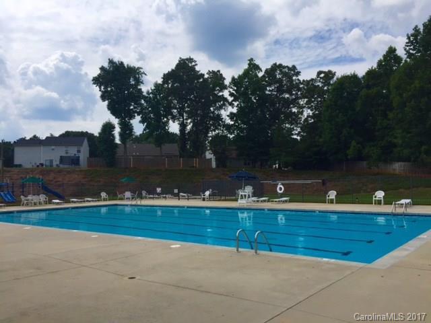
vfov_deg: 48.2
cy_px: 162
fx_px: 361
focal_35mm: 29
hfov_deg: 61.7
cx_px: 216
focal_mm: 4.15
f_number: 2.2
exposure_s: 1/4950
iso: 32
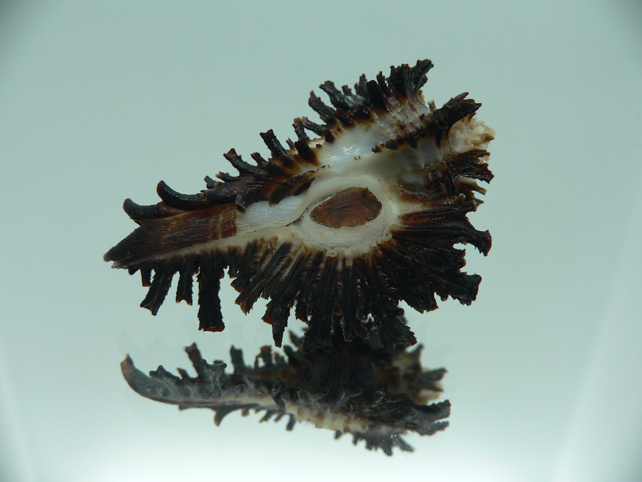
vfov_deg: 40.7
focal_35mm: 35
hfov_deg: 52.6
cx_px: 321
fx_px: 649
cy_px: 241
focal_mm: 4.6
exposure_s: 1/60
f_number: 2.8
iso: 80
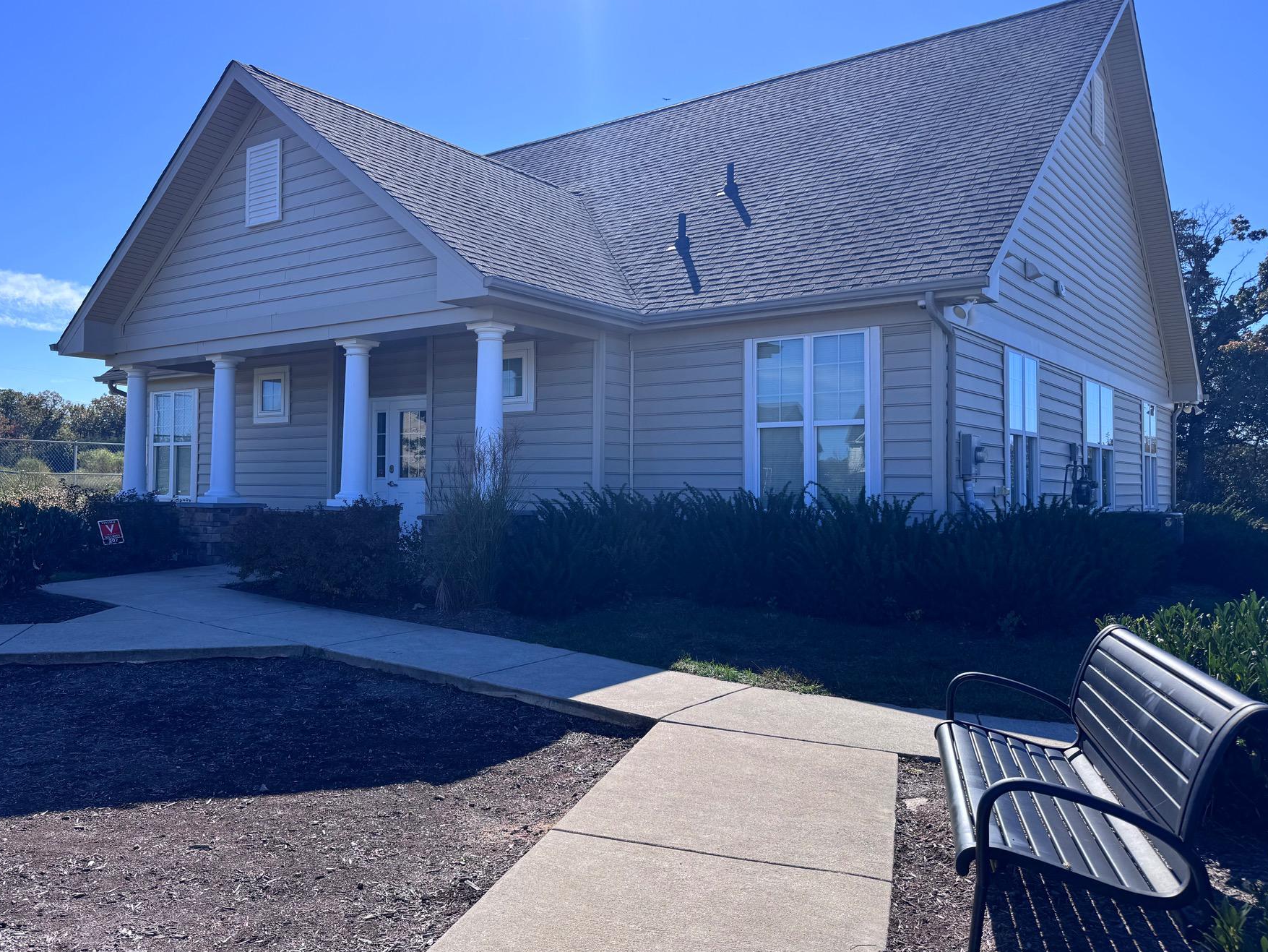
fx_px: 1026
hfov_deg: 63.1
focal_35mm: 28
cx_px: 535
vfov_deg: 49.7
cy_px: 451
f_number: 1.78
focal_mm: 6.76
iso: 80
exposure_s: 1/4049
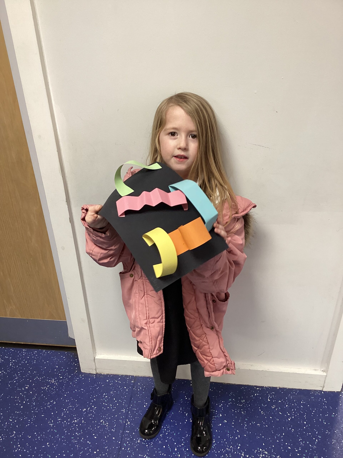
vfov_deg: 58.4
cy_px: 229
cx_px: 172
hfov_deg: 45.4
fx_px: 410
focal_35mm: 31
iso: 160
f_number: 2.4
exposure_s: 1/50
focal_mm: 3.3
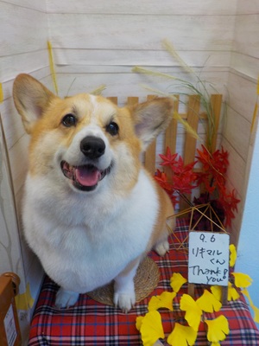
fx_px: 299
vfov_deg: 60.0
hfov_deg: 46.8
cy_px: 173
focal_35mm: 30
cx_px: 130
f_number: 3.3
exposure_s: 1/40
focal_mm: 4.1
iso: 125
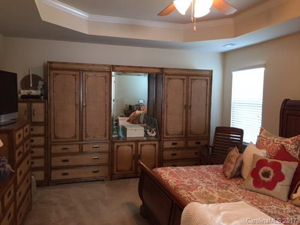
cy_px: 112
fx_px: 251
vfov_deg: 48.2
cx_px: 150
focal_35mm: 29
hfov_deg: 61.7
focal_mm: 4.15
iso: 160
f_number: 2.2
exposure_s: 1/30
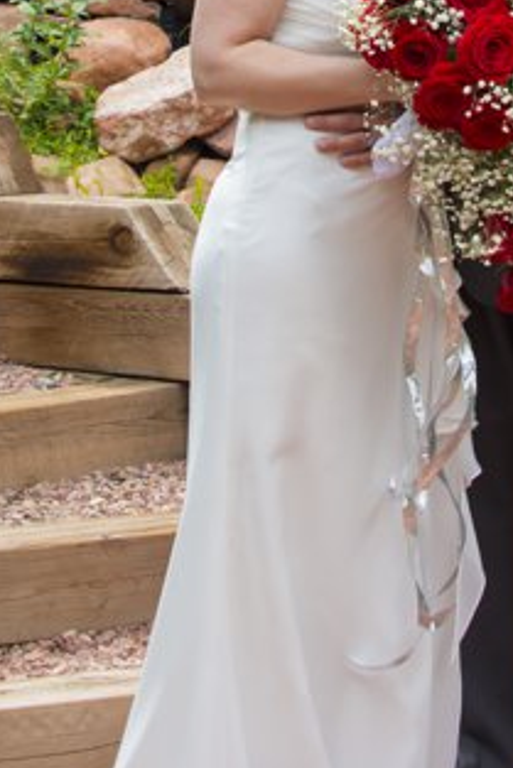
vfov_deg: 15.0
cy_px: -52
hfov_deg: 10.2
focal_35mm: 134
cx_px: 345
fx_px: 2861
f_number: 8
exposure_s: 1/250
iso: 400
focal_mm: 35
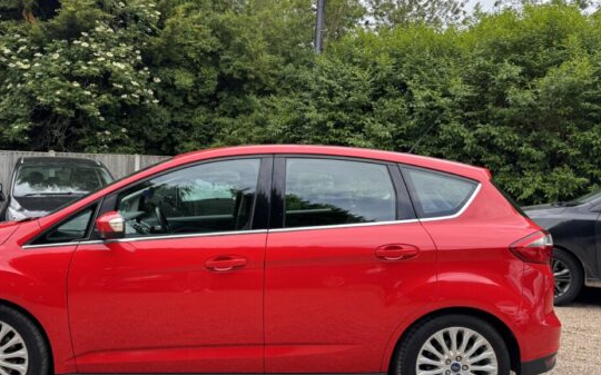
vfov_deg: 38.3
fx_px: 540
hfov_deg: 57.3
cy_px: 196
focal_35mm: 33
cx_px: 217
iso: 80
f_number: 1.78
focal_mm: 6.76
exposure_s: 1/645
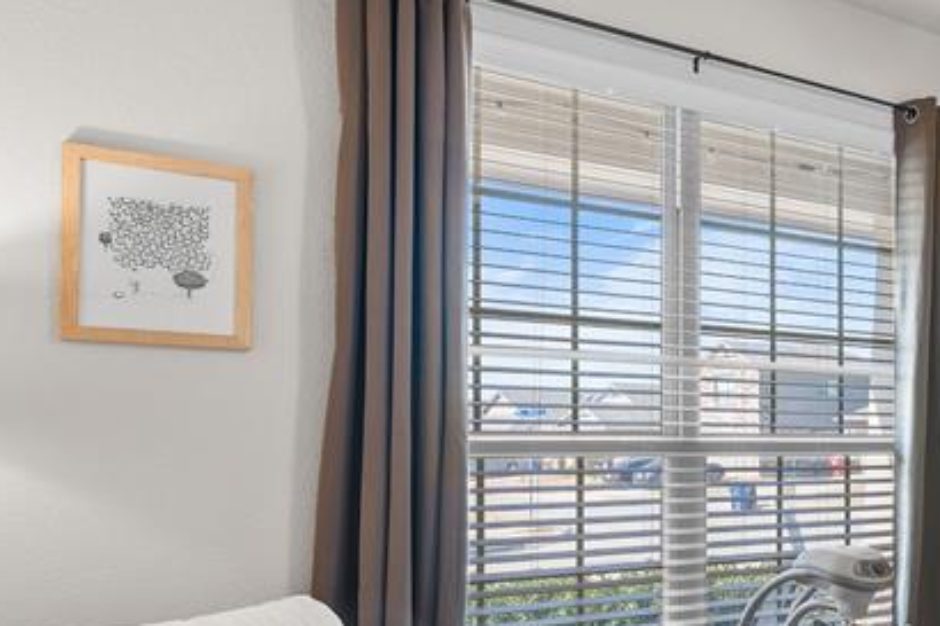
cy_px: 465
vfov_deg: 32.8
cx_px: 979
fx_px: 1044
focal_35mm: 40
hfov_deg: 41.0
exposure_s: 1.3
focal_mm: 16
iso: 100
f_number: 8
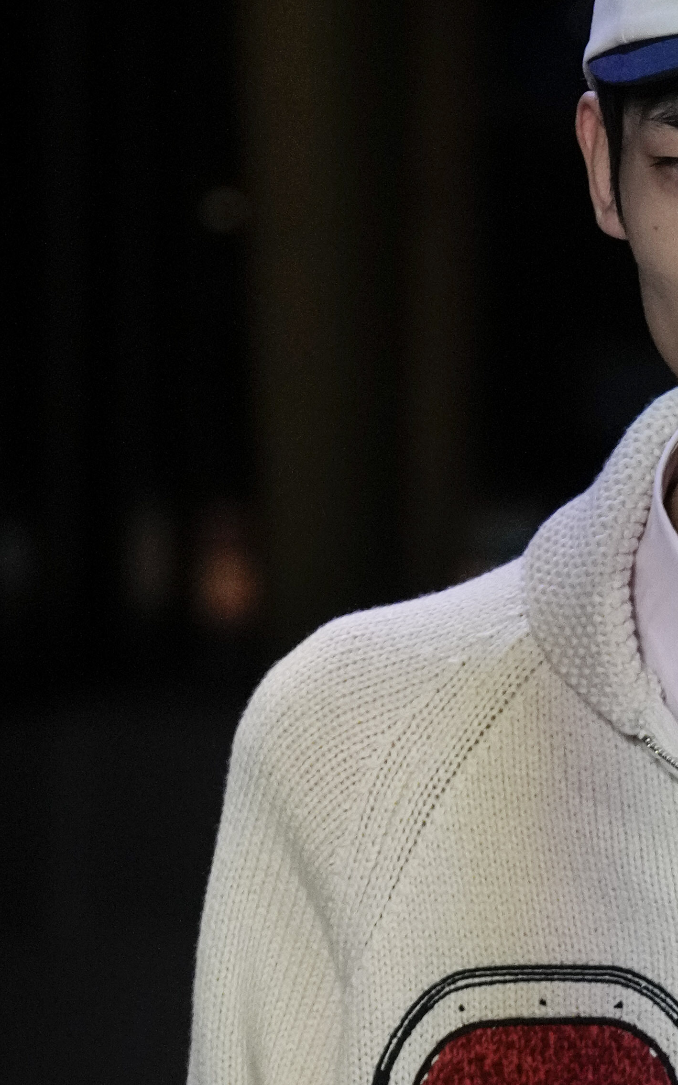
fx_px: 15606
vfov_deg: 4.0
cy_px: 1453
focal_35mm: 528
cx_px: 677
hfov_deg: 2.5
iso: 3200
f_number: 5
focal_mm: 136
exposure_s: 1/1250
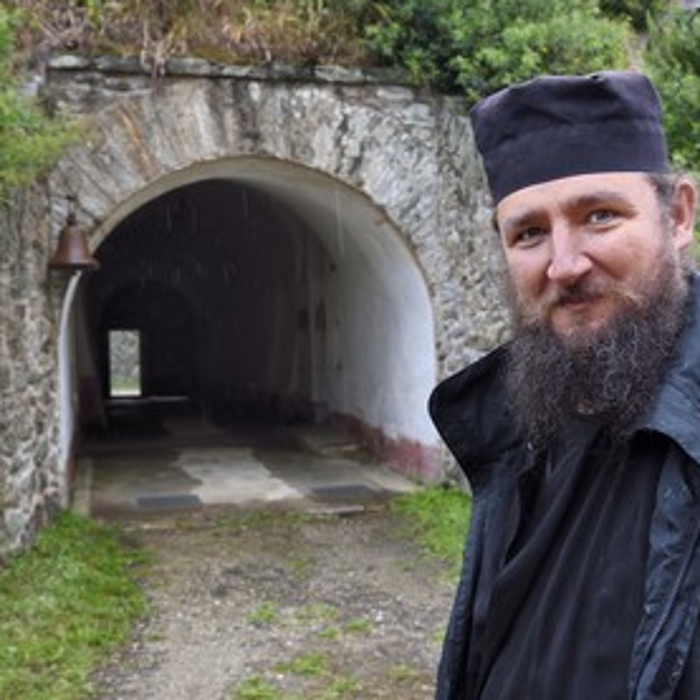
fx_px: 1121
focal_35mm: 49
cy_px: 349
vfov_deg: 34.7
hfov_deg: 34.4
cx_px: 450
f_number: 10
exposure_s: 1/160
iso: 800
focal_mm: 38
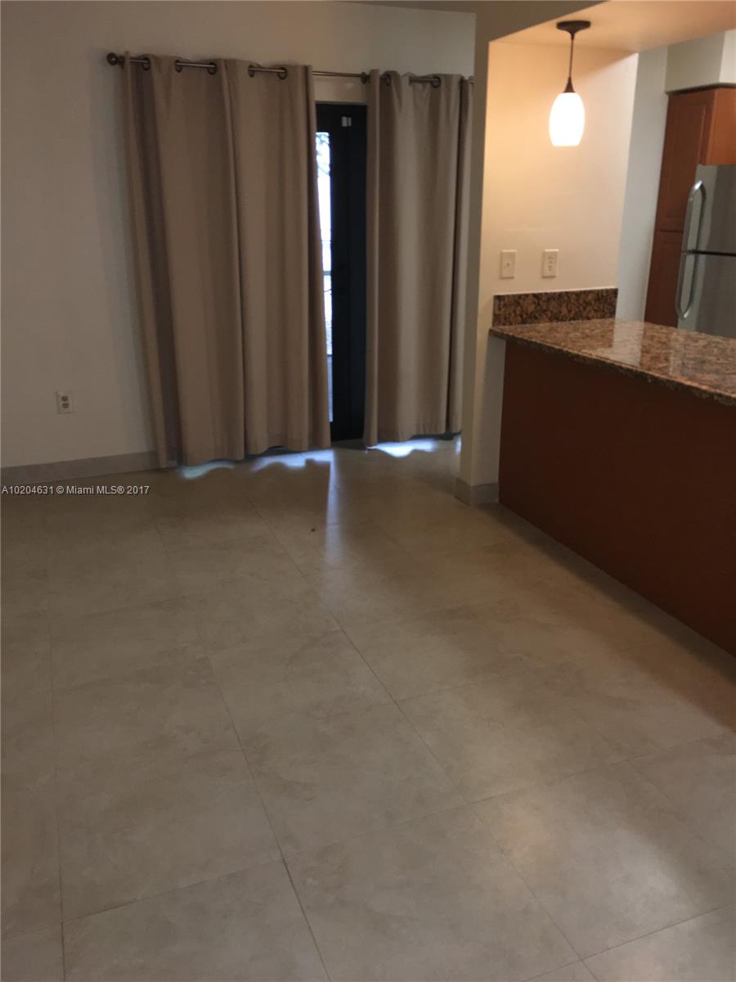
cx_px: 368
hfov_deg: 48.2
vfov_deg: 61.7
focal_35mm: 29
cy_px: 491
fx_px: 822
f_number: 2.2
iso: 64
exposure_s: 1/30
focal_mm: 4.15
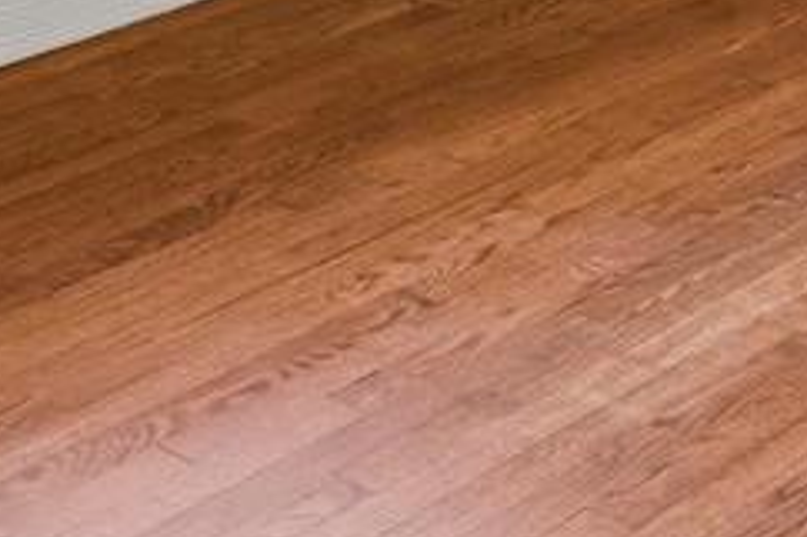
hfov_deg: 17.1
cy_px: -934
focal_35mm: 107
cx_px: 1254
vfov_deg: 10.2
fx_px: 2397
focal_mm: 12
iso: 250
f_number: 11
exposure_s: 1/3
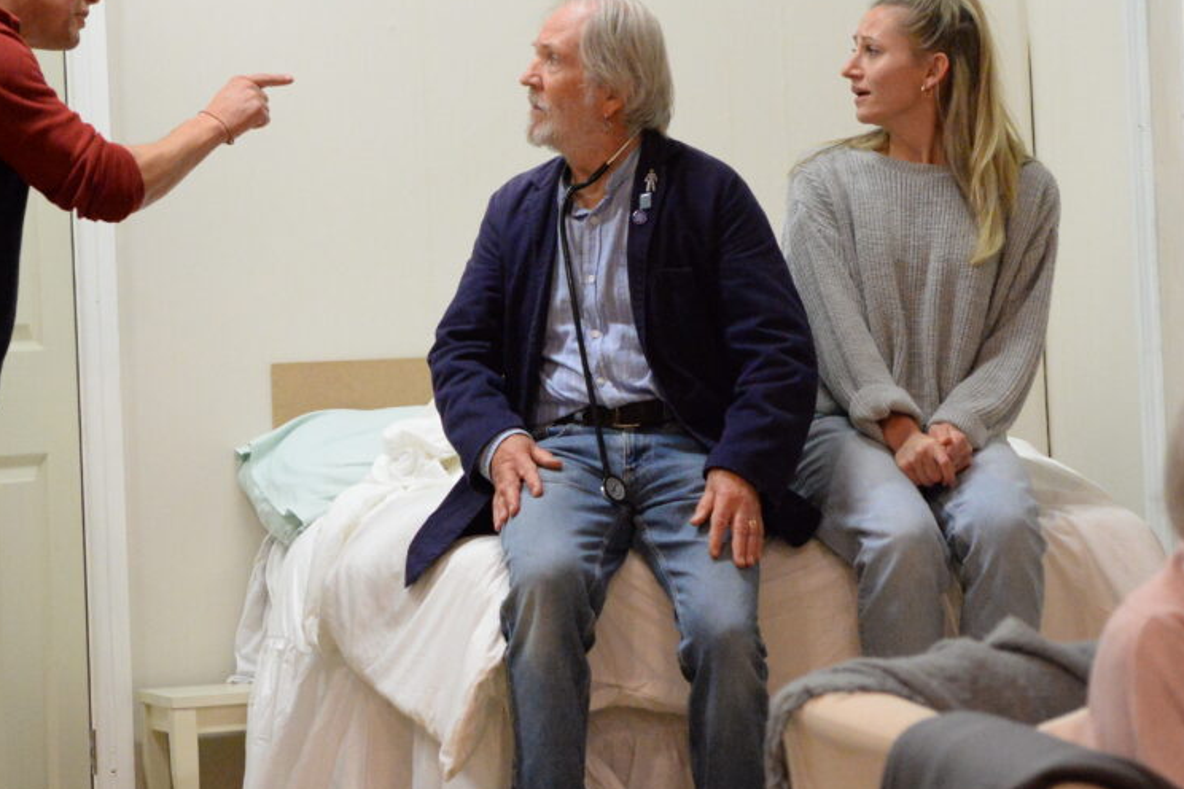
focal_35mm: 187
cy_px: 198
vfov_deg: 7.3
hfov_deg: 11.0
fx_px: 6150
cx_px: 616
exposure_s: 1/500
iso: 12800
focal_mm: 116
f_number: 5.6
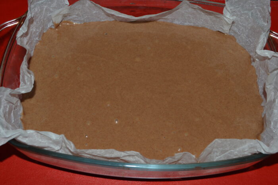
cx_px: 139
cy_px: 92
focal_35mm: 42
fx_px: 324
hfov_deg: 46.4
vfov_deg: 31.8
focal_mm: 28
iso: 100
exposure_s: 1/60
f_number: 8
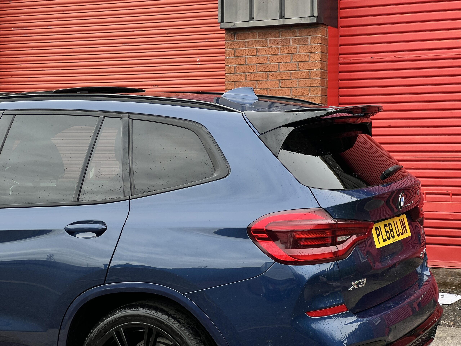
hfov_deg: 25.3
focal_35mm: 77
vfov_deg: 19.1
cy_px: 173
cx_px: 230
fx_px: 1025
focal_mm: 9
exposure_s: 1/99
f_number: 2.8
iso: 32
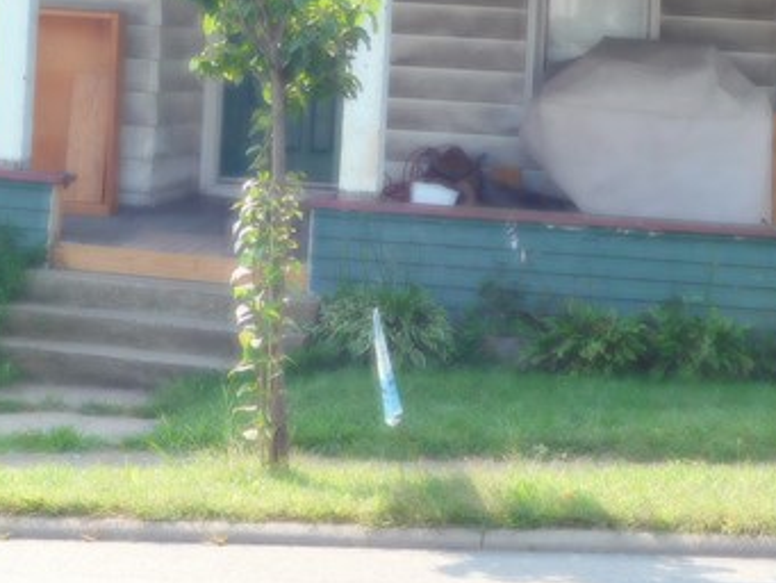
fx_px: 3027
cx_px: 264
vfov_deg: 10.8
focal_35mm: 135
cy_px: -84
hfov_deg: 14.6
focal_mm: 8
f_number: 3.7
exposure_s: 1/320
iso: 125
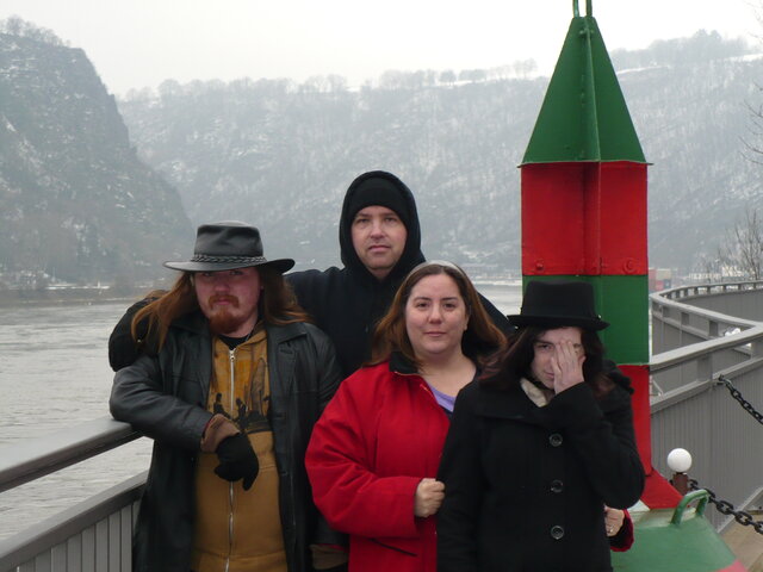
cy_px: 286
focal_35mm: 88
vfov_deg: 16.8
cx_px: 382
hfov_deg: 22.3
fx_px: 1940
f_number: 3.4
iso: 100
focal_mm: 14.5
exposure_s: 1/30
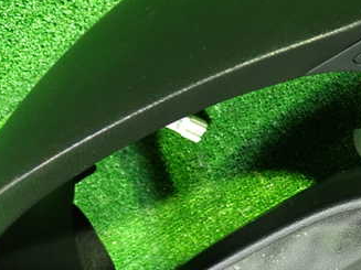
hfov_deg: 33.7
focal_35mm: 55
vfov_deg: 26.4
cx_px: 300
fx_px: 573
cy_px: 86
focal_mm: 5.4
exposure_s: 1/15
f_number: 2.3
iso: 800
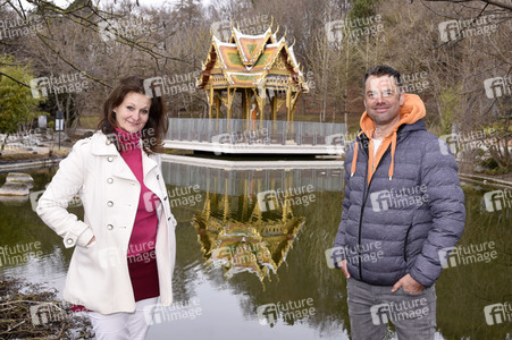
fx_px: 568
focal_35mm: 40
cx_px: 256
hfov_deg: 48.5
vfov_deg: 33.4
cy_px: 170
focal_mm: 40
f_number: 9
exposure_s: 1/160
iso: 250
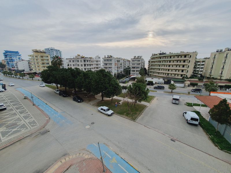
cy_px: 86
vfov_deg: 89.9
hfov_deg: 106.2
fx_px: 87
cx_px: 116
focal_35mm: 13
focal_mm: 1.8
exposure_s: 1/464
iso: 50
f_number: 2.2
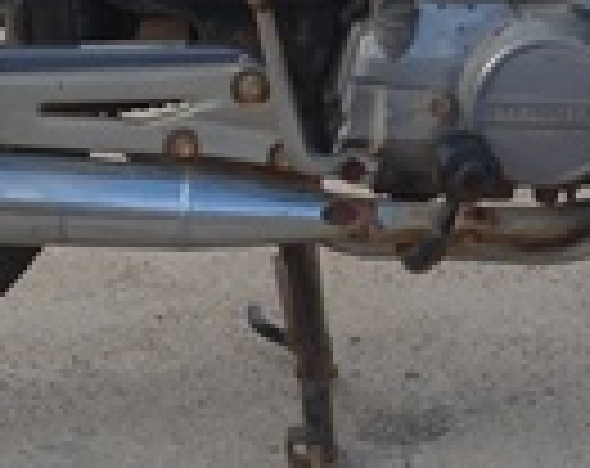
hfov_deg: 10.8
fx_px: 3116
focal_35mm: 179
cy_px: -270
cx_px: 432
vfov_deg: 8.4
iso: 200
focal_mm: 26
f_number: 7.1
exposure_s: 1/200
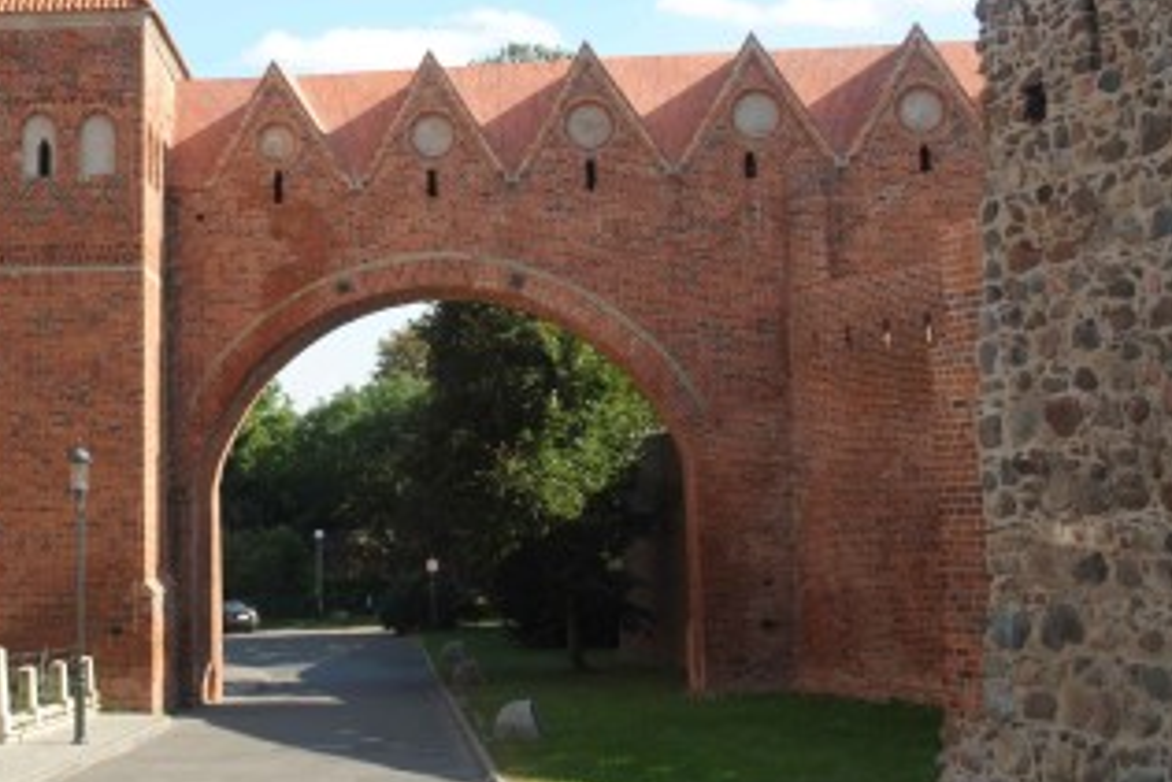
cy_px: 200
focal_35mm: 57
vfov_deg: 23.6
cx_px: 338
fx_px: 1856
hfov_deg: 34.5
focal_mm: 24
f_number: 6.3
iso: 100
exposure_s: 1/200
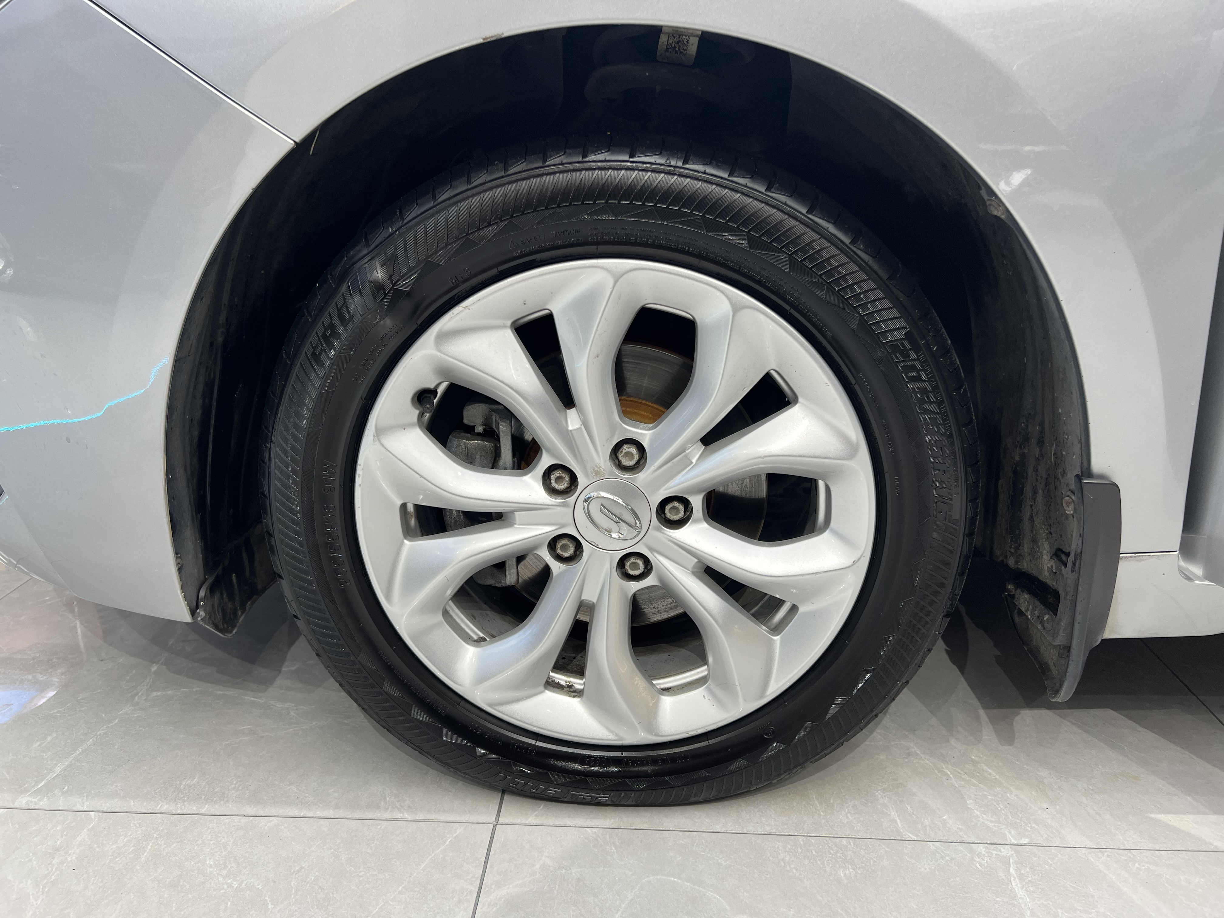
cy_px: 459
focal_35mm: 26
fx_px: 919
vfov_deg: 53.1
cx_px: 612
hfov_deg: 67.3
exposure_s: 1/100
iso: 64
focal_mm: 5.7
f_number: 1.5
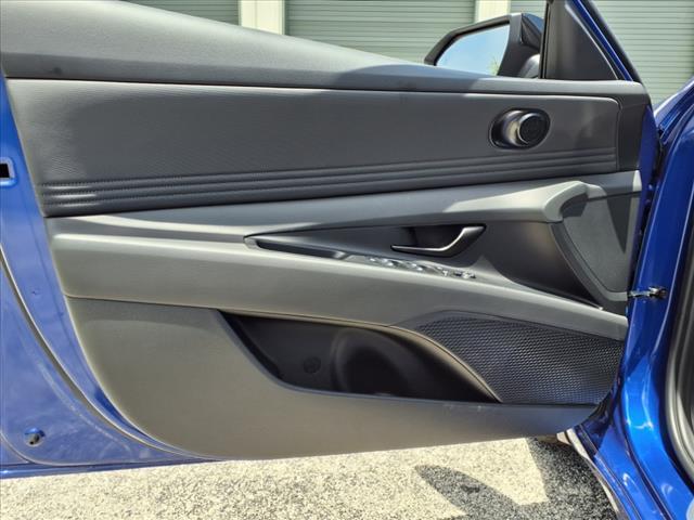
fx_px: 541
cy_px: 260
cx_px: 347
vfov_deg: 51.4
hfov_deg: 65.3
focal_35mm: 27
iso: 40
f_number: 1.9
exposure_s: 1/385
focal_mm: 3.58
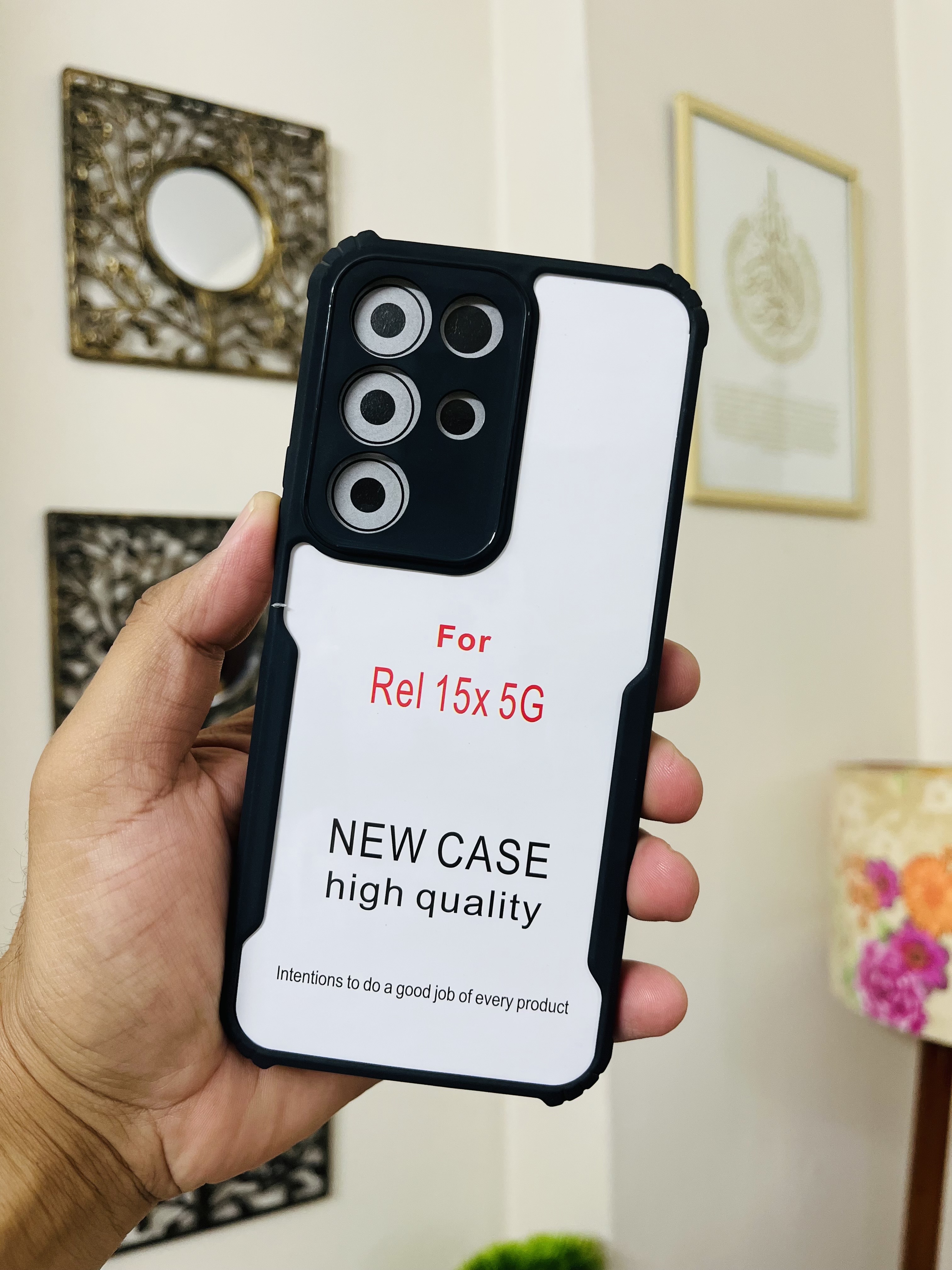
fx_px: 953
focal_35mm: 26
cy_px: 635
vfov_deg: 67.3
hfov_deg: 53.1
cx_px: 476
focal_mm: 5.1
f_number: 1.6
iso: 125
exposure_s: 1/100
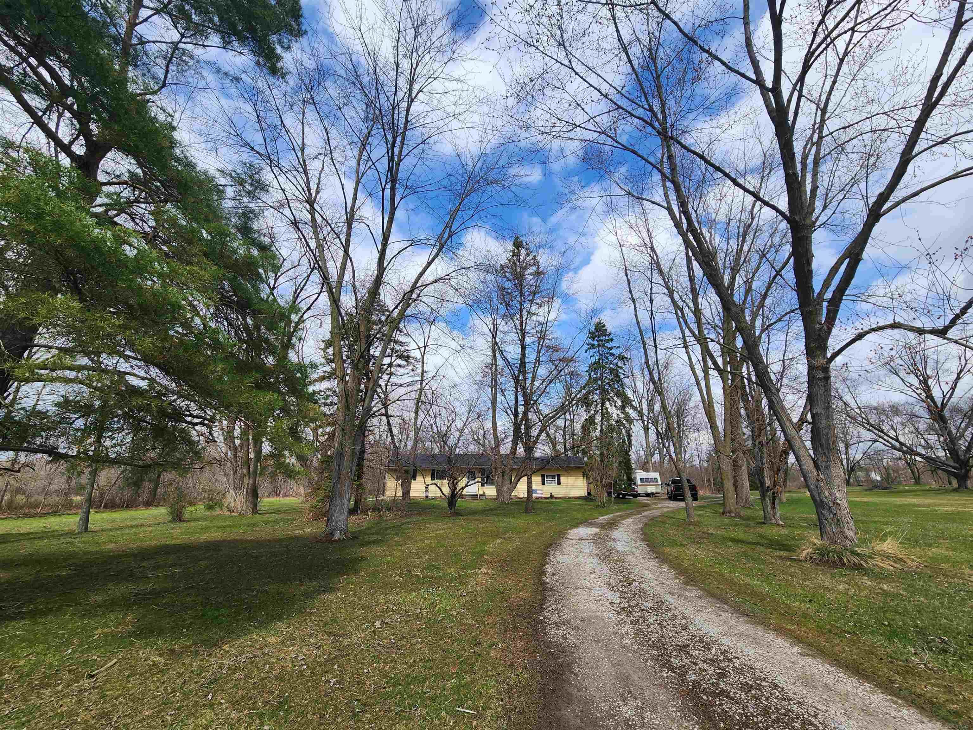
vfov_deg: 89.9
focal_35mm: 13
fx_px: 365
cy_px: 365
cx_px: 486
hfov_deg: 106.2
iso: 50
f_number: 2.2
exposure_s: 1/1780
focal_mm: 2.2
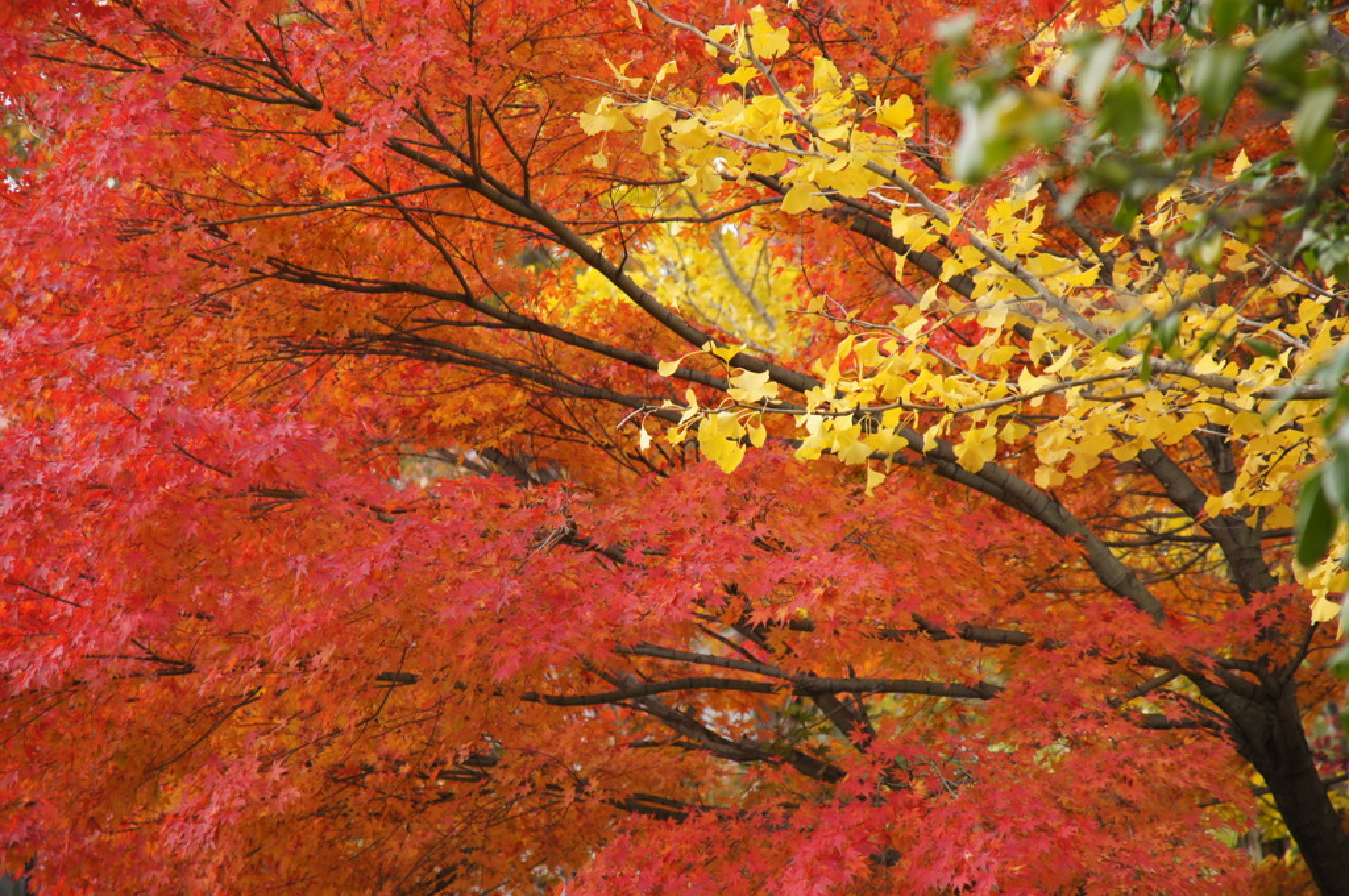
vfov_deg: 8.7
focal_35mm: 158
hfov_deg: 13.1
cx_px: 674
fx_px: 5894
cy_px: 448
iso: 200
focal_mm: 105
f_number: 5.6
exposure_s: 1/160
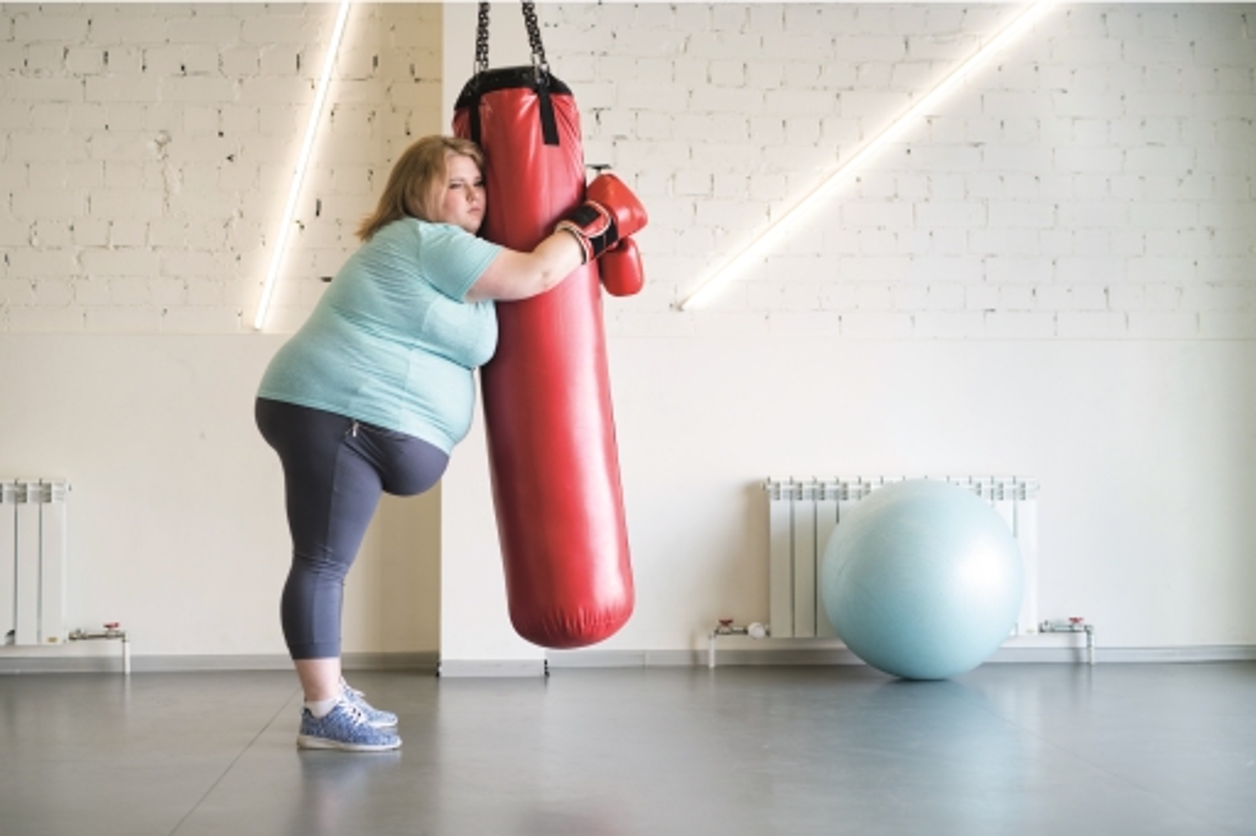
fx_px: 1744
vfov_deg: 27.0
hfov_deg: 39.6
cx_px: 628
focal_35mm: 50
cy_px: 418
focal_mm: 50
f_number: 2.5
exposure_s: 1/250
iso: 800
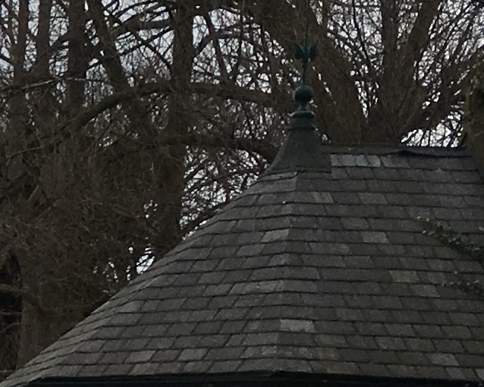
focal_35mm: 179
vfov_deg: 8.4
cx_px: -671
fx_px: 2563
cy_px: 581
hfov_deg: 9.6
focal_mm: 4.15
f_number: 2.2
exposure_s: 1/1374
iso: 25
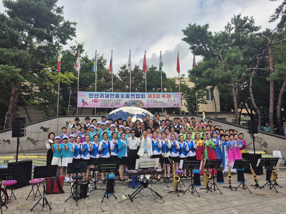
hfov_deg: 73.9
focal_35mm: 23
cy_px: 107
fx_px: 190
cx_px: 143
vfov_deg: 58.9
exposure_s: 1/1428
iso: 25
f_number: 1.8
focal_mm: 5.4
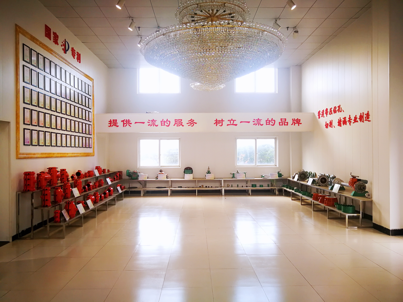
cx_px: 202
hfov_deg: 65.3
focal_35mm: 27
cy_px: 151
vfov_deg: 51.4
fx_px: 314
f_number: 2.2
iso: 125
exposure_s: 1/50
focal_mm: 3.95
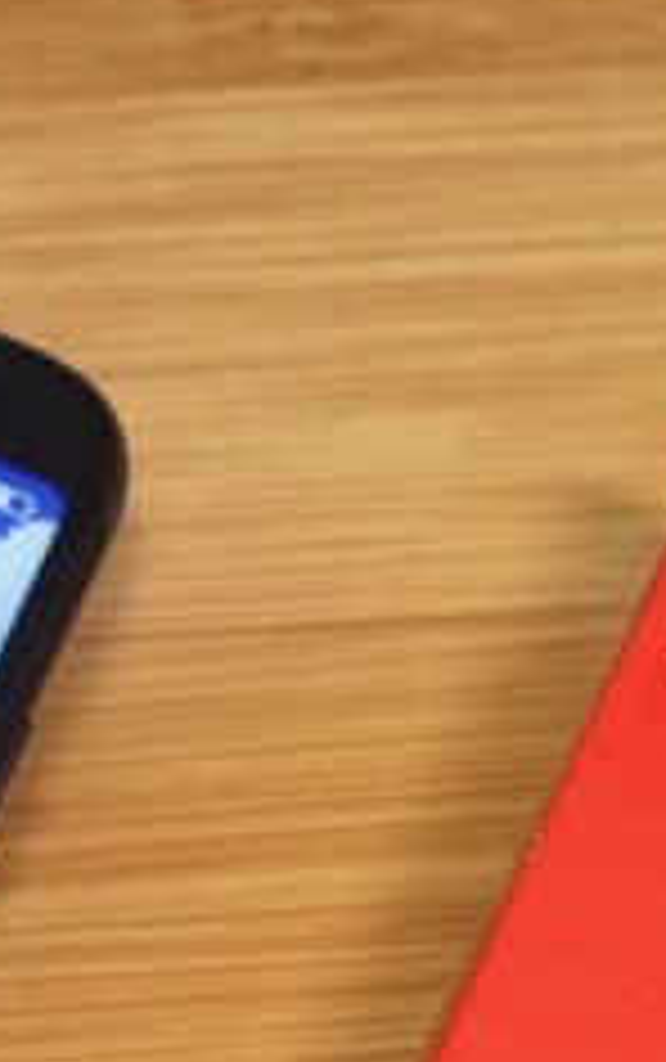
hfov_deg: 4.9
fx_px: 7619
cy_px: 1287
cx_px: -765
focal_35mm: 263
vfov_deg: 7.9
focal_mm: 40.7
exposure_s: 1/15
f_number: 4
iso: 400
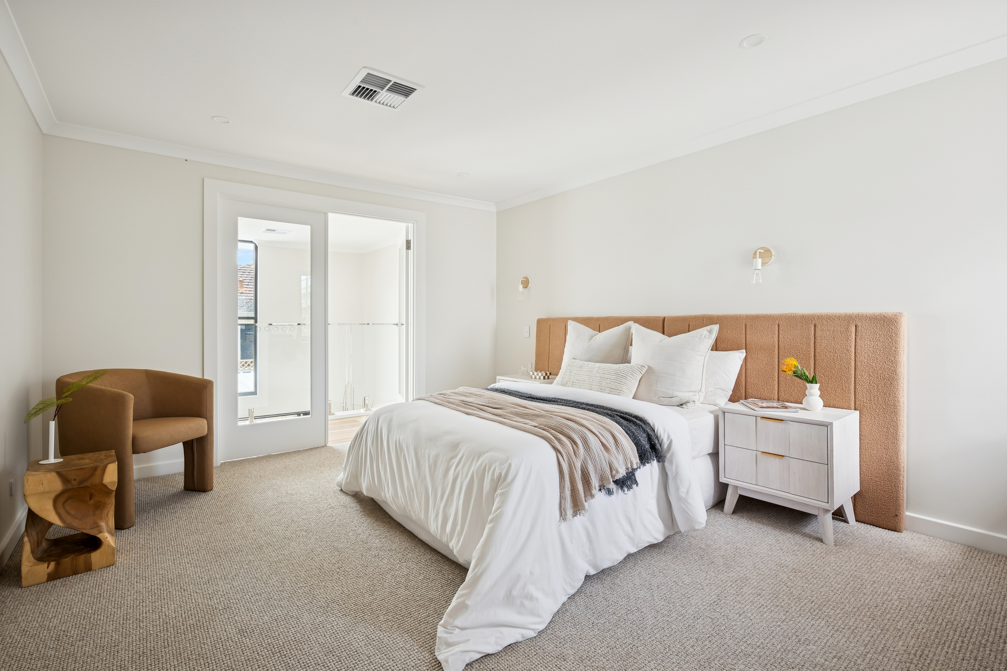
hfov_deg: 95.0
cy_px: 336
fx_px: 462
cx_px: 504
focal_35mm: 16
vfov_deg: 72.1
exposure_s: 1/25
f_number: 9
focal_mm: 16.5
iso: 400
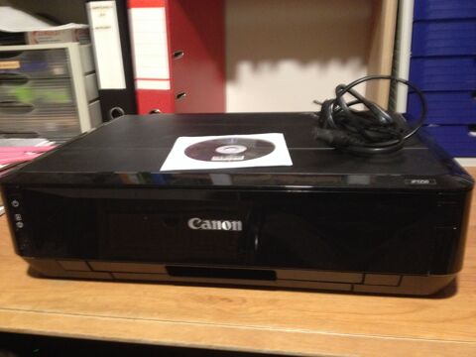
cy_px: 178
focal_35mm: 35
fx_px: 481
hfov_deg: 52.6
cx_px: 238
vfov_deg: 40.7
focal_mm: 4.28
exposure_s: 1/15
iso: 400
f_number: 2.4
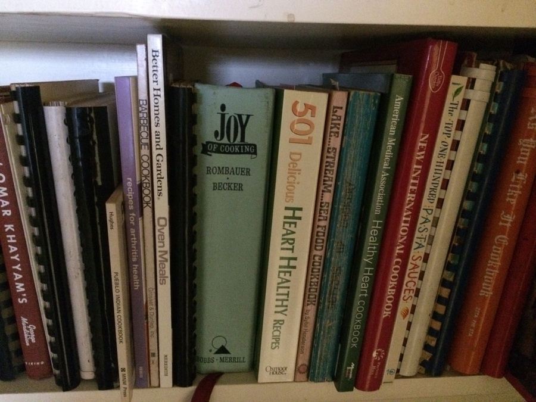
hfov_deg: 60.0
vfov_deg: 46.8
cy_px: 201
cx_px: 268
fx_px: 465
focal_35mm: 30
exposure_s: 1/15
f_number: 2.2
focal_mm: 4.12
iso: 1000
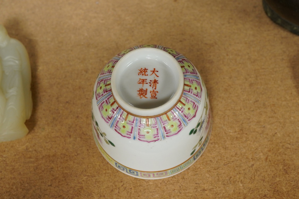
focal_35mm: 45
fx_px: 374
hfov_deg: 43.6
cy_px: 100
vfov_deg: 29.9
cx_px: 150
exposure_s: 1/100
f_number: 7.1
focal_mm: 30
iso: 2500
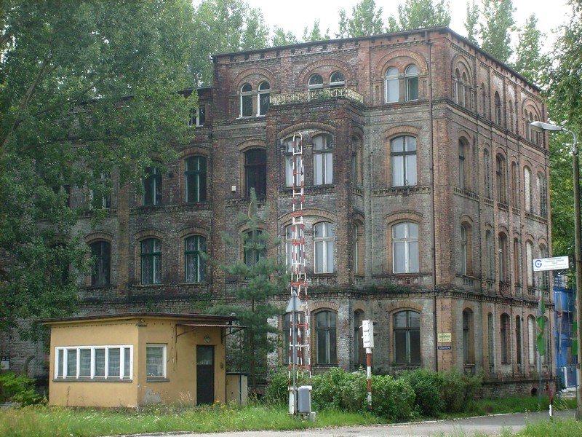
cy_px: 218
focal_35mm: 81
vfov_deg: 18.2
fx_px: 1362
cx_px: 291
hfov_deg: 24.1
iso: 80
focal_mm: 13.7
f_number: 4.2
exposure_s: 1/250
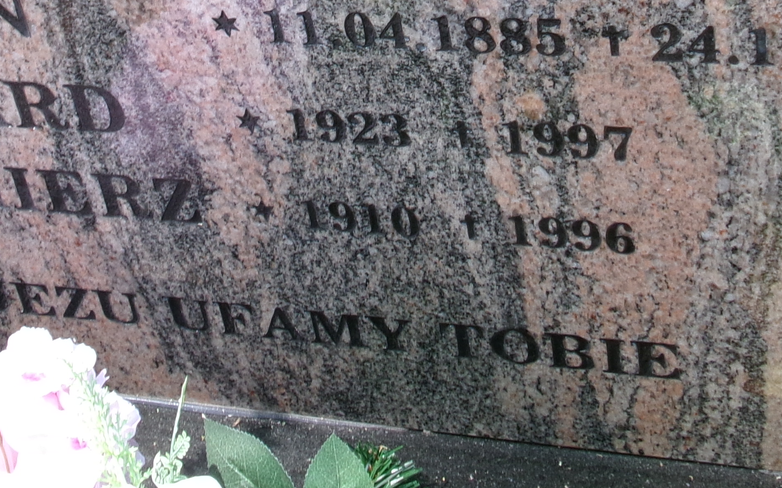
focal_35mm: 72
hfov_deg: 28.6
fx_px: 1534
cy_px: -199
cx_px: 383
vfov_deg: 16.7
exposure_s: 1/90
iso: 100
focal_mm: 5.1
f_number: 3.9
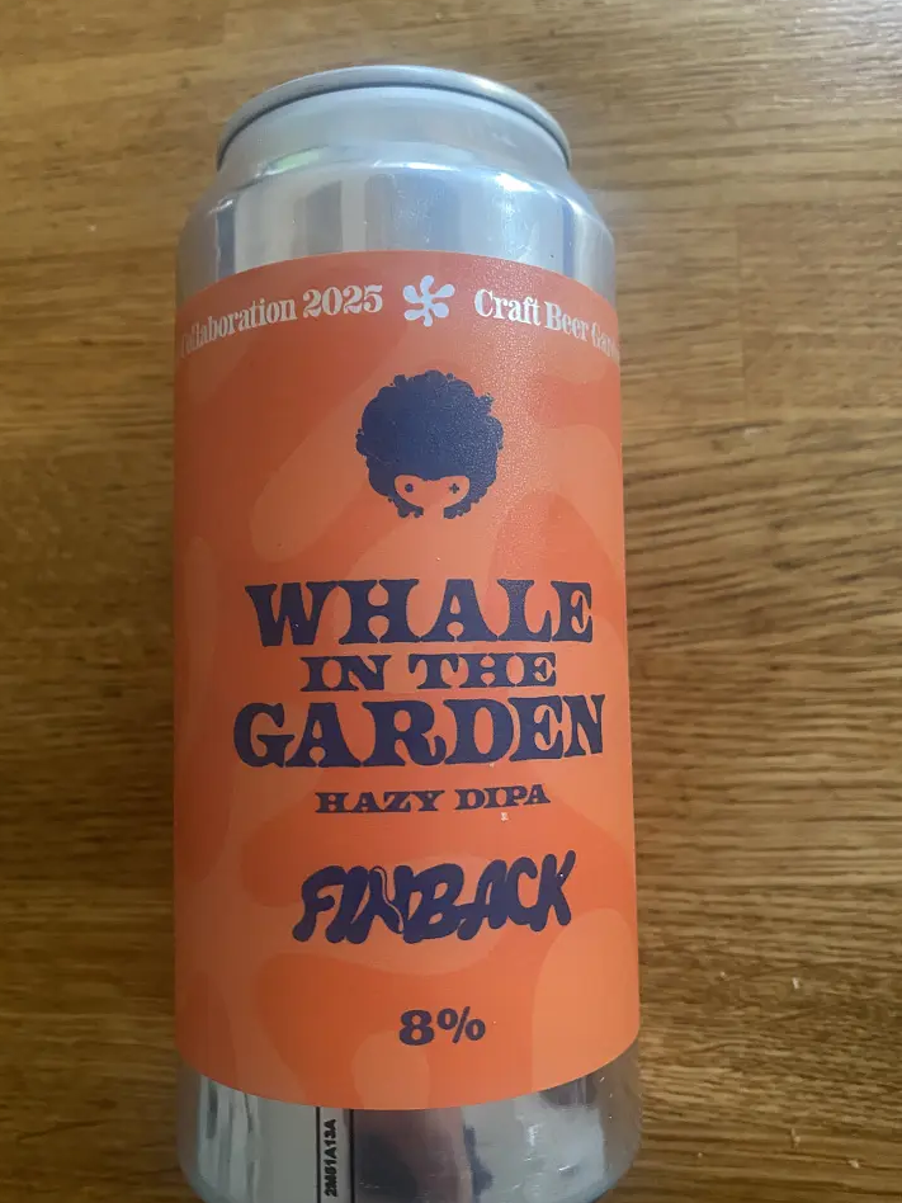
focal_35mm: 27
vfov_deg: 65.3
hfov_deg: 51.4
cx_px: 455
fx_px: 938
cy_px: 610
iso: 250
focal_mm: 4.25
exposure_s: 1/60
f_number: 1.8
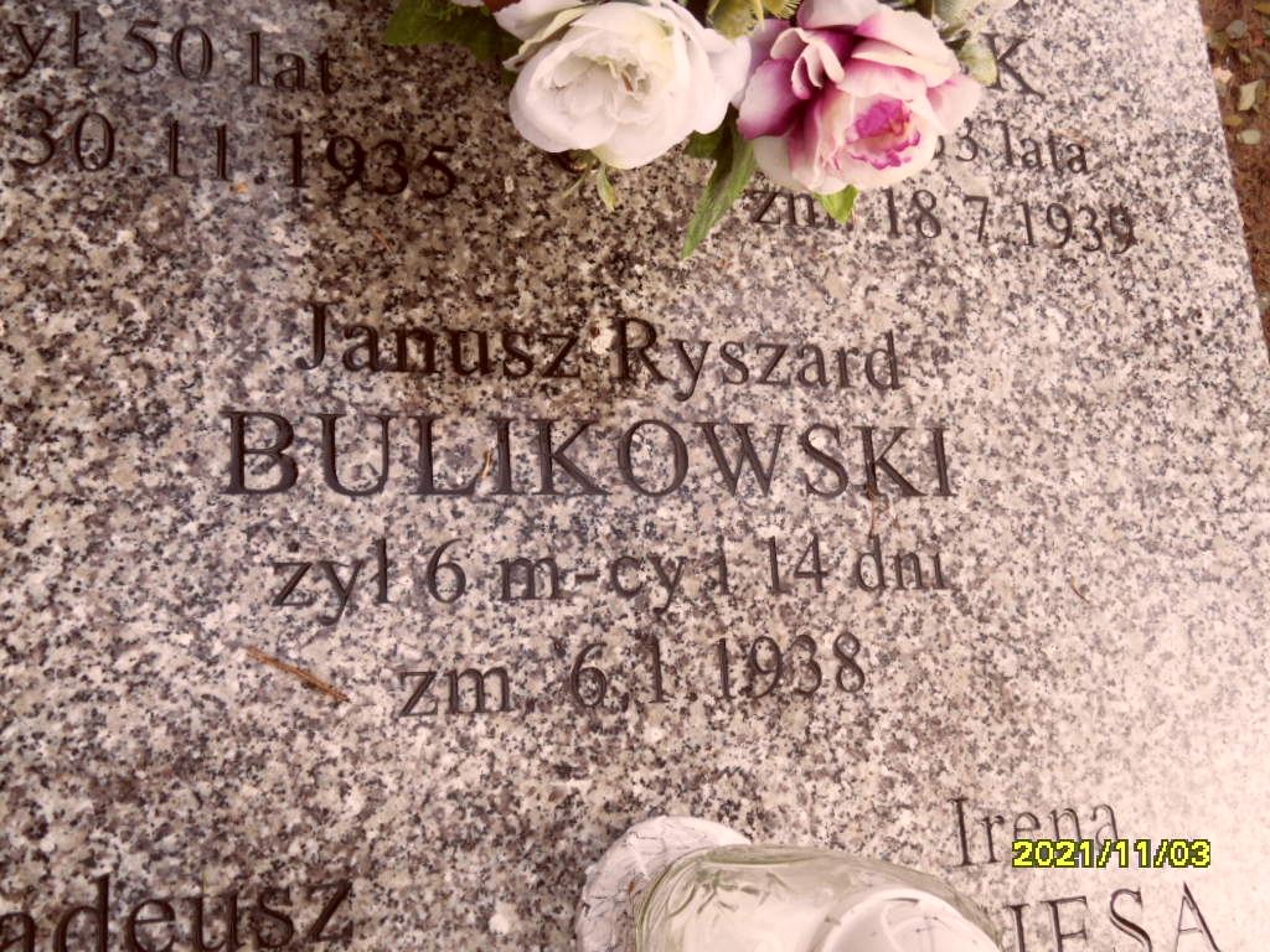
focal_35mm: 32
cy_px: 476
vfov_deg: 44.2
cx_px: 635
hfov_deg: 56.8
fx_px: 1174
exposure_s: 1/90
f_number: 3.4
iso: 80
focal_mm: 5.3
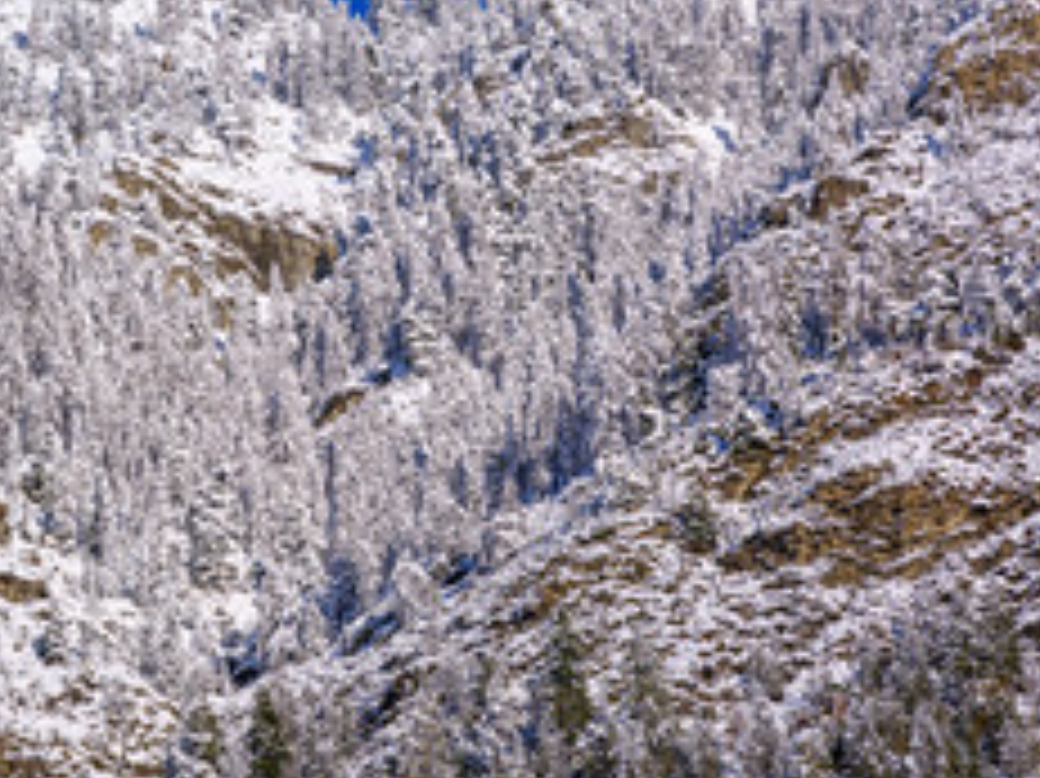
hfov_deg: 7.8
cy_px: 216
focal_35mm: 255
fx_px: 7657
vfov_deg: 5.8
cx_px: 254
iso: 320
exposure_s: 1/400
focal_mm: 200
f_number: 14
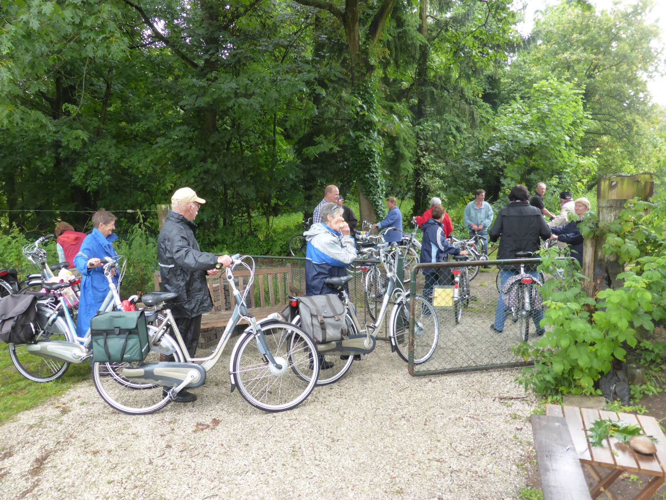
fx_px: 481
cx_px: 333
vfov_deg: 54.9
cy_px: 250
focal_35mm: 25
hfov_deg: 69.4
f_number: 3.3
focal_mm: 4.3
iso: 200
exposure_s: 1/60
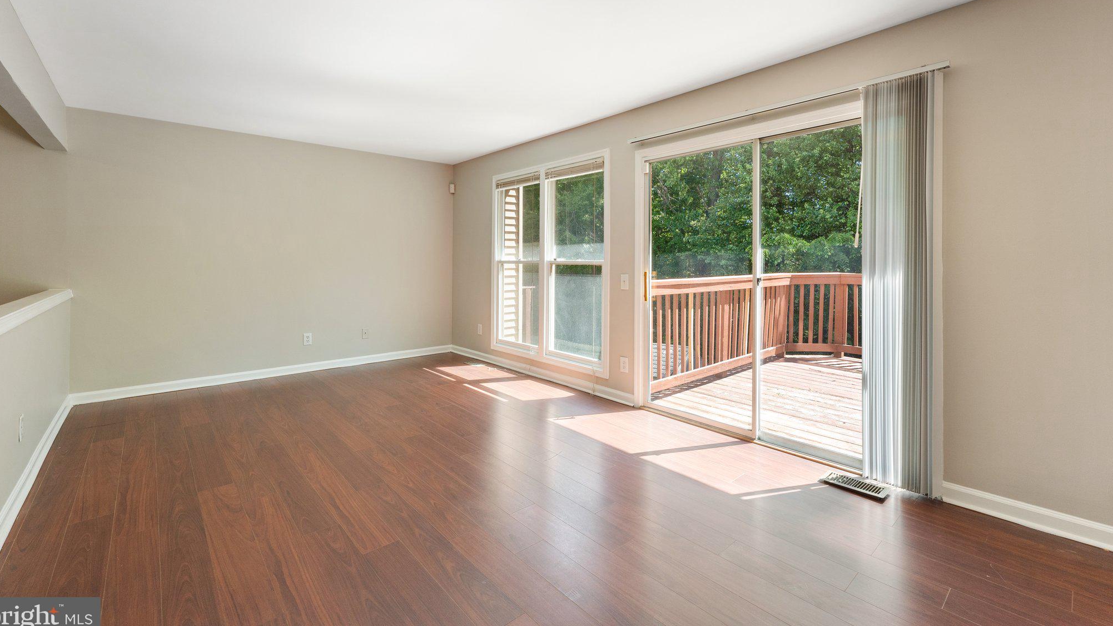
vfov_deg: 70.0
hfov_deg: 103.0
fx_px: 443
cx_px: 546
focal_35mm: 15
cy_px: 258
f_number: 8
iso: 500
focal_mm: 14
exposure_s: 1/50
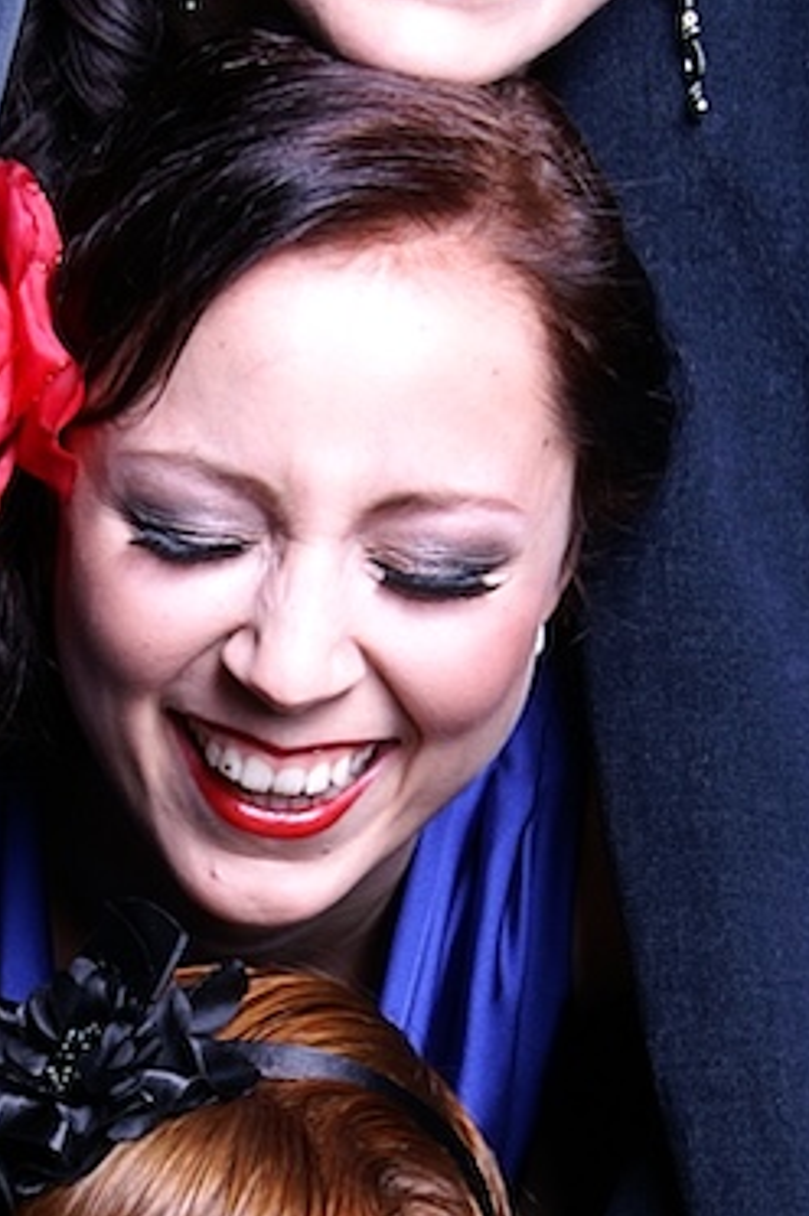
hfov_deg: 7.6
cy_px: 838
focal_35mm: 181
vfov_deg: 11.4
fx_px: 6112
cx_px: 289
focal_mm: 30
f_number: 9.5
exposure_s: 1/200
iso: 100
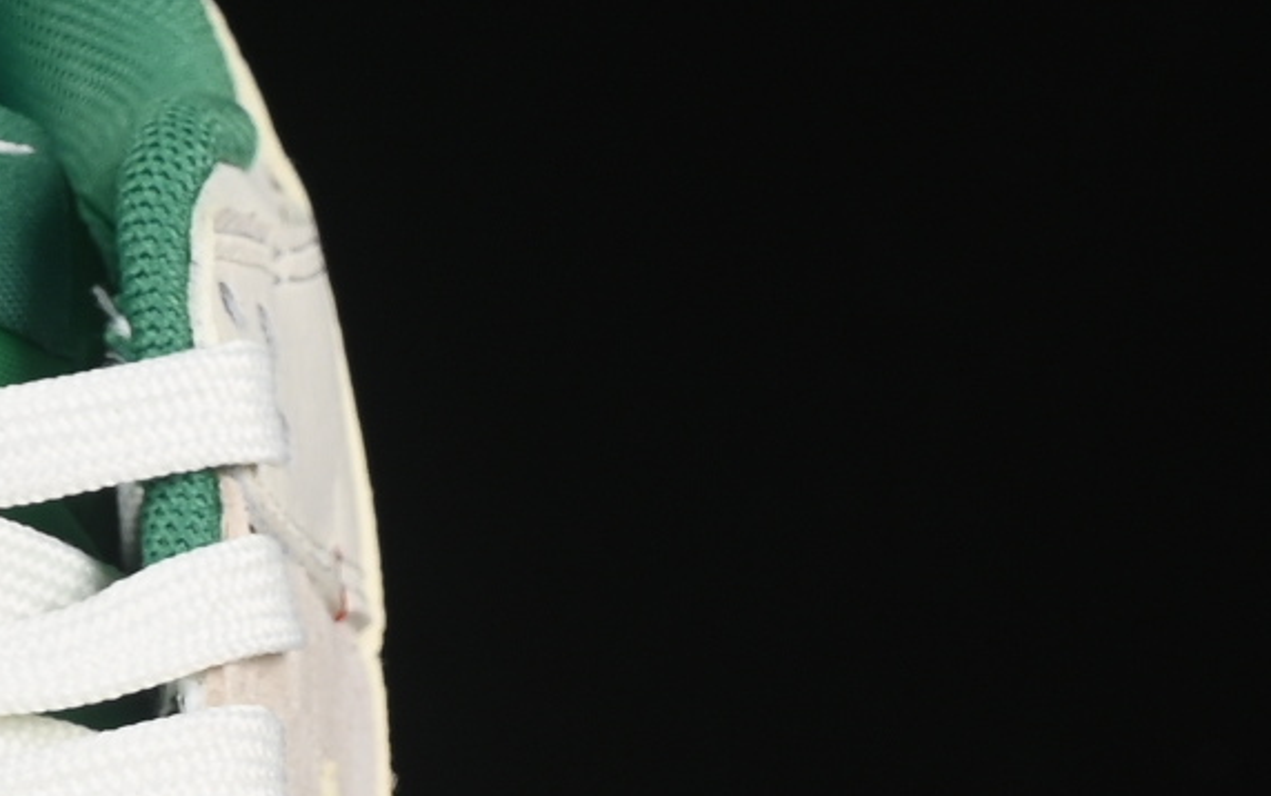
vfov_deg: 3.5
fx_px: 12891
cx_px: -789
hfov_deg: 5.6
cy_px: 1545
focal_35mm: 372
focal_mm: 50
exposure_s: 1/80
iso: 160
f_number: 8
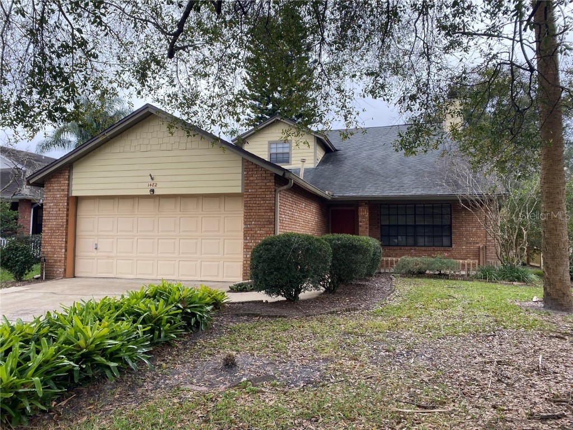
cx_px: 286
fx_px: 430
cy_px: 215
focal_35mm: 26
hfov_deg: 67.3
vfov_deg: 53.1
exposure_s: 1/327
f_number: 1.8
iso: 32
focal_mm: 4.25
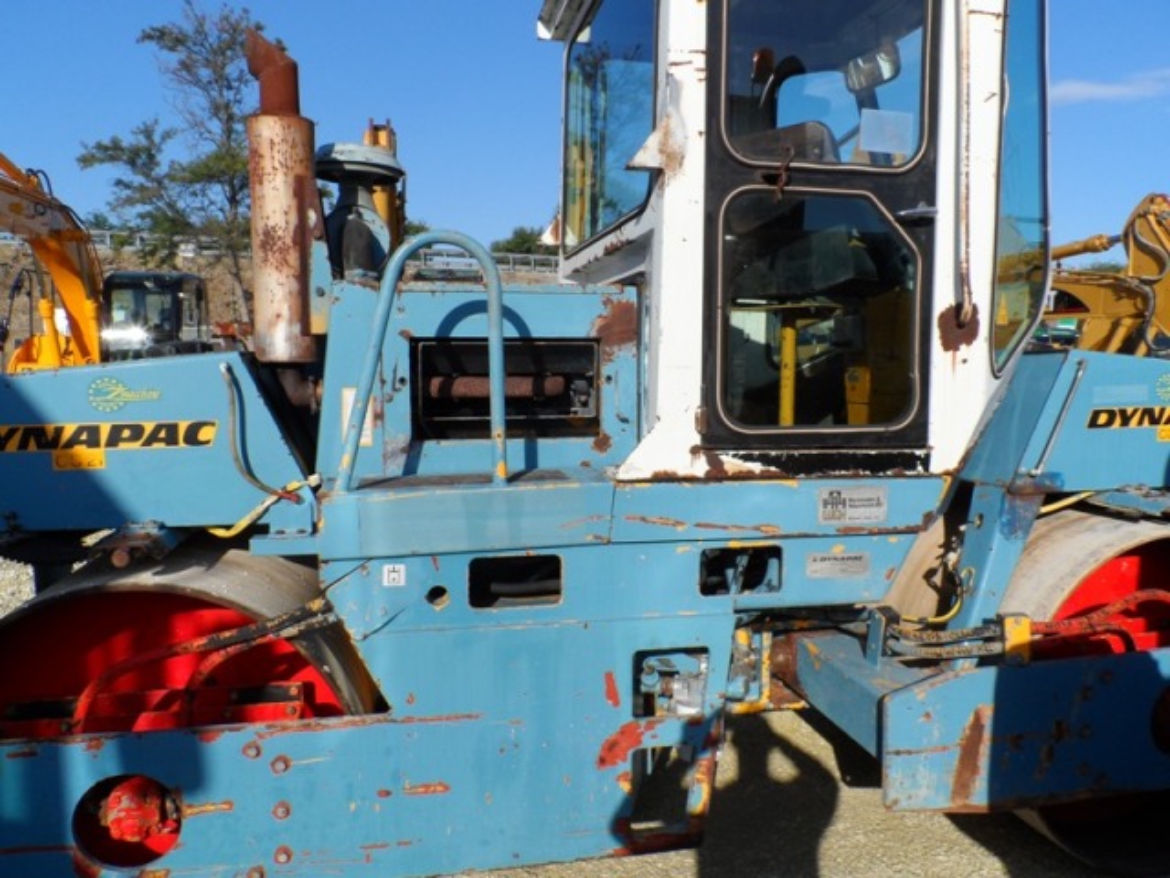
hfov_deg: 71.6
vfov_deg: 56.8
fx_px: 811
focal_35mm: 24
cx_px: 585
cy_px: 439
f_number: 4.5
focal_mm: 4
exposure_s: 1/500
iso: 80
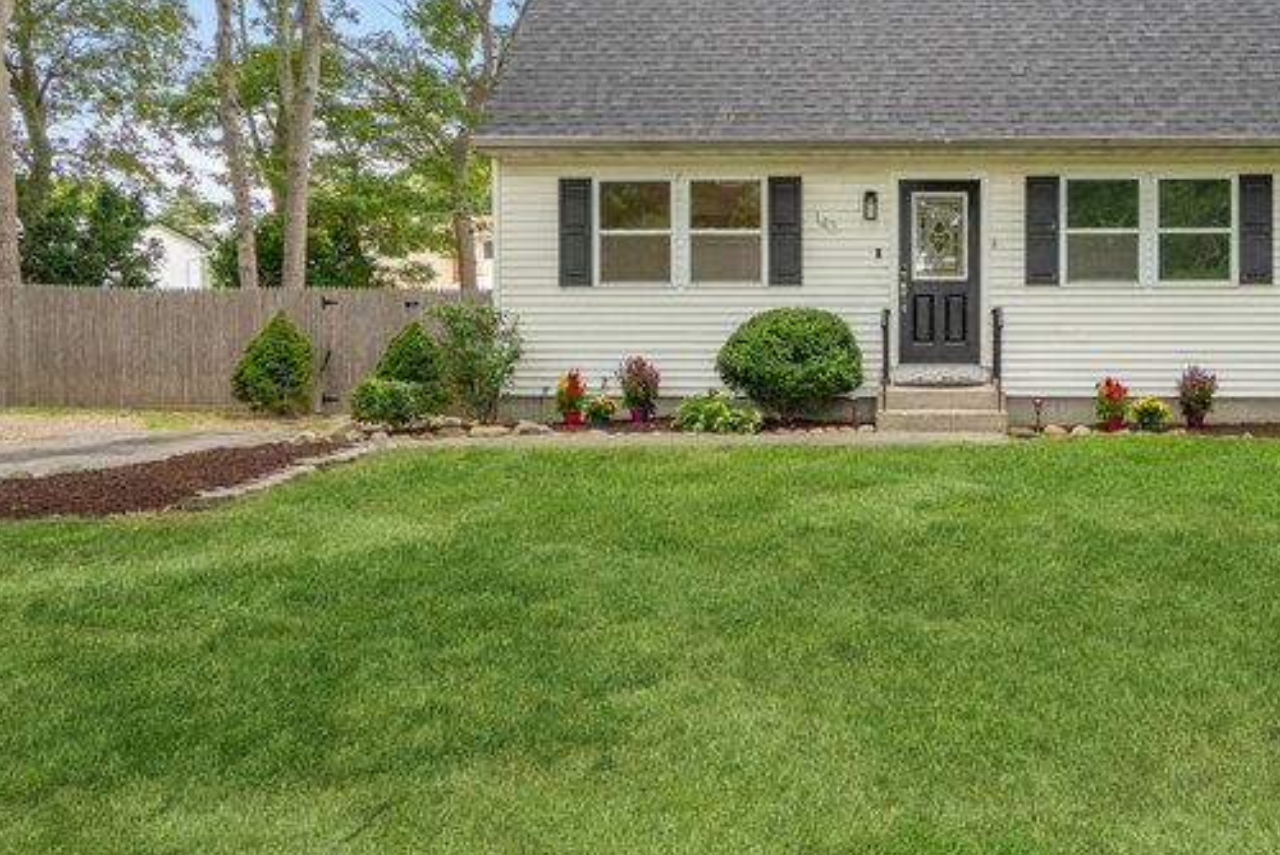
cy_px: 342
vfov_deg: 41.0
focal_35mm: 32
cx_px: 896
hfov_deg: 56.8
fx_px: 1138
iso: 320
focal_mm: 16
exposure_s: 1/200
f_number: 5.6
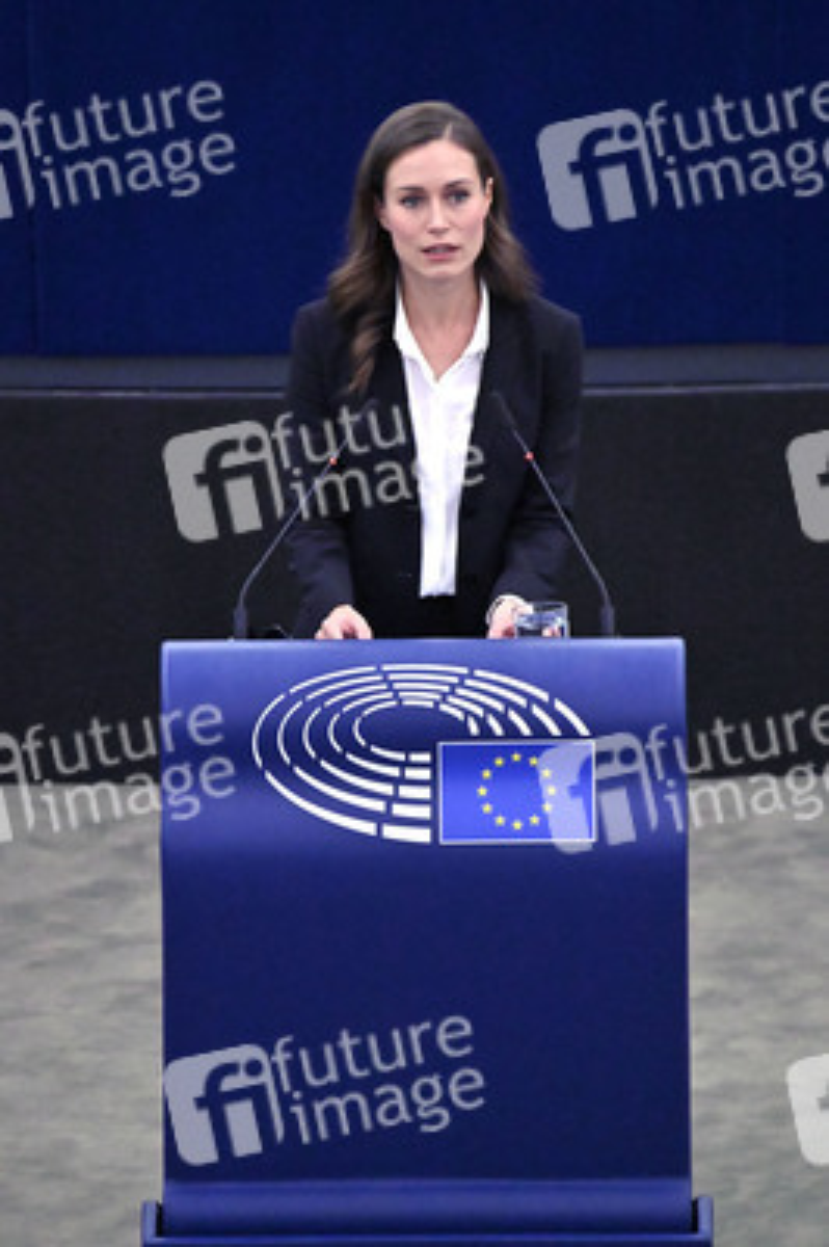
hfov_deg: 2.3
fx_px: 20759
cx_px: 414
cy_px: 624
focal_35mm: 600
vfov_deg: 3.4
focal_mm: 600
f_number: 6.3
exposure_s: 1/1000
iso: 16000
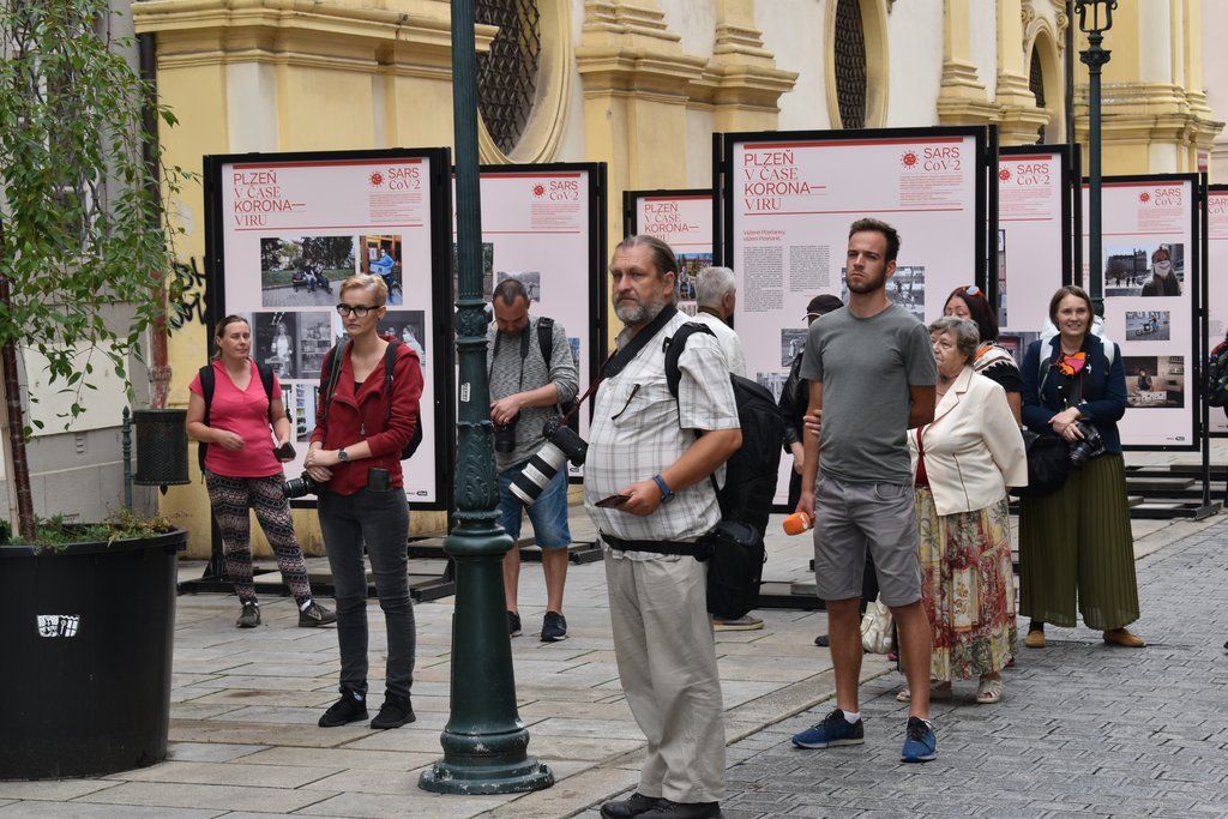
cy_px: 410
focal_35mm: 82
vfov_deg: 16.6
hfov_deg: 24.6
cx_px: 614
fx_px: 2814
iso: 160
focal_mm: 55
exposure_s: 1/100
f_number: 8
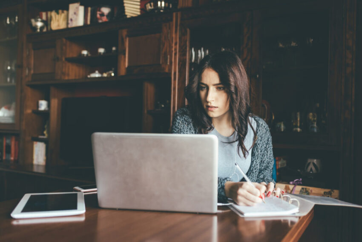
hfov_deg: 54.4
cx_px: 181
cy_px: 121
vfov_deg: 37.9
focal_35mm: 35
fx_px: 352
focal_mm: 35
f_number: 2.8
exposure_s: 1/250
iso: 640
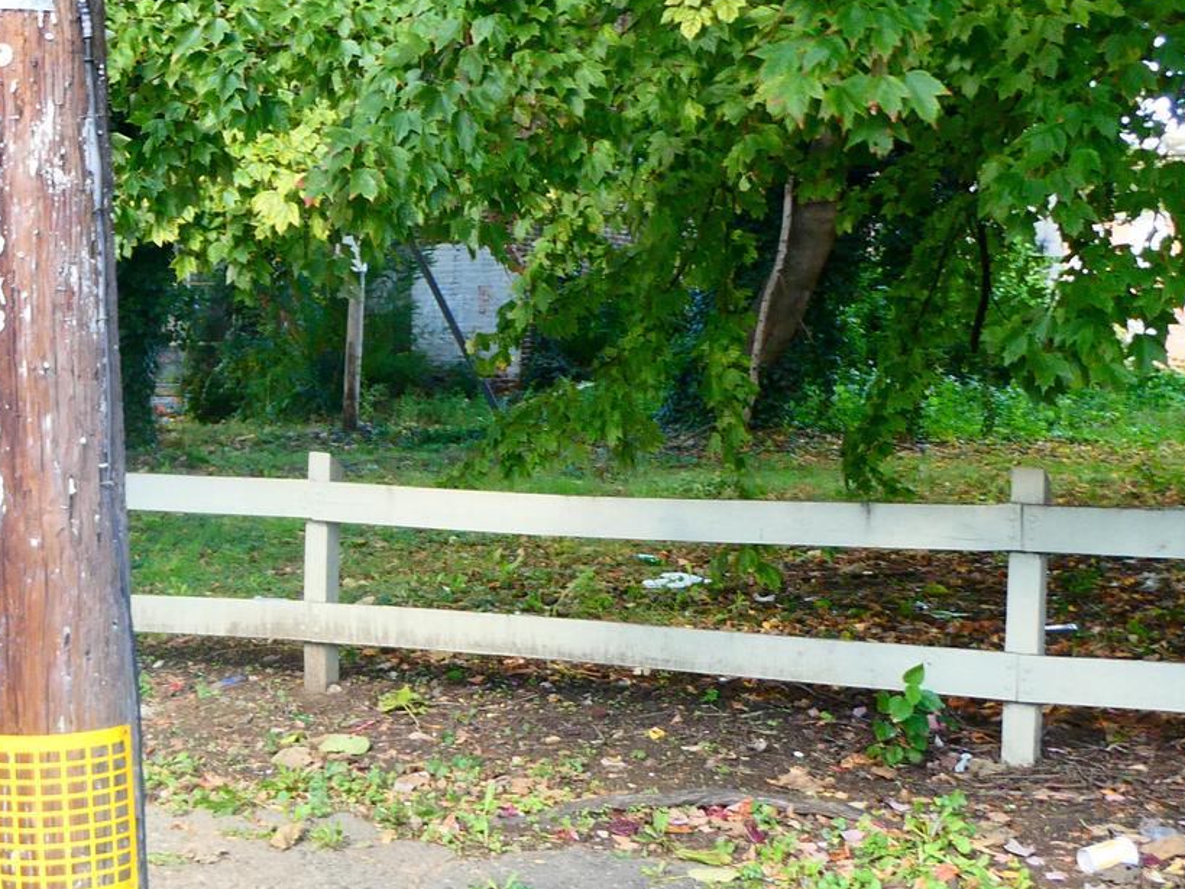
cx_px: 188
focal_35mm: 60
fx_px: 2054
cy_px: 447
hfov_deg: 31.1
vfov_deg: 24.4
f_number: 3.3
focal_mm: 4.3
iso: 100
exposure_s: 1/60
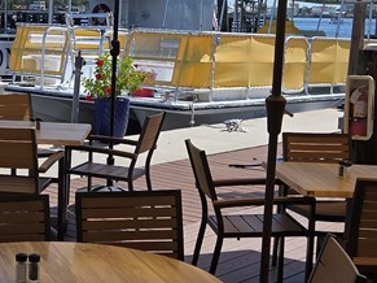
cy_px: 122
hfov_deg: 23.7
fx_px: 882
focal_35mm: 81
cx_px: 65
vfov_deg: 18.2
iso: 80
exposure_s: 1/7075
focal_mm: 5.4
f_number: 1.8
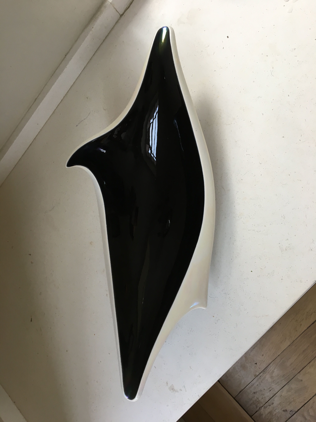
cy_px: 211
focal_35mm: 29
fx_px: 353
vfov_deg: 61.7
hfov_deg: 48.2
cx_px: 158
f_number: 2.2
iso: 64
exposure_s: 1/33
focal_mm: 4.15
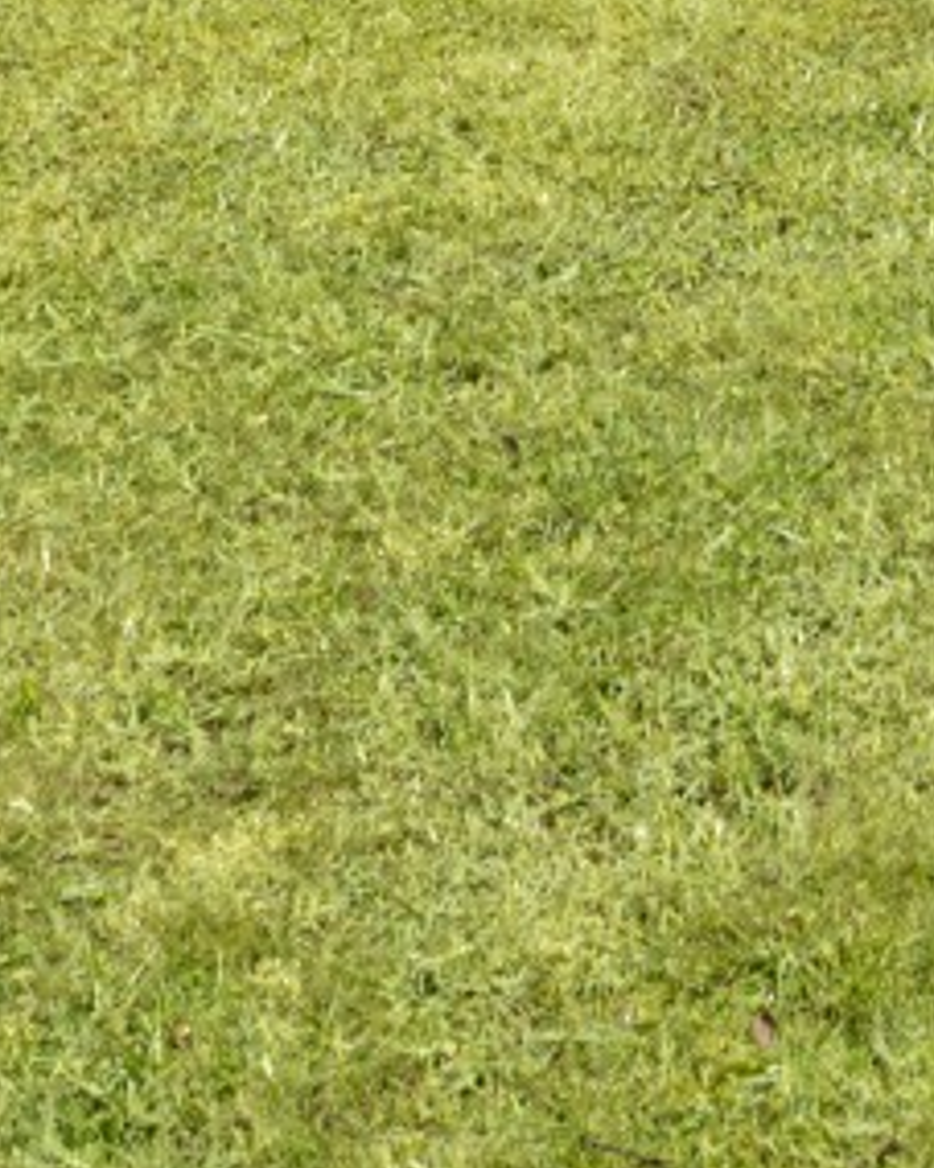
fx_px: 3734
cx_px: 1572
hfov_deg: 13.1
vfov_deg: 14.2
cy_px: -1318
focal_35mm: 108
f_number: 11
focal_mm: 17
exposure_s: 1/125
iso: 100
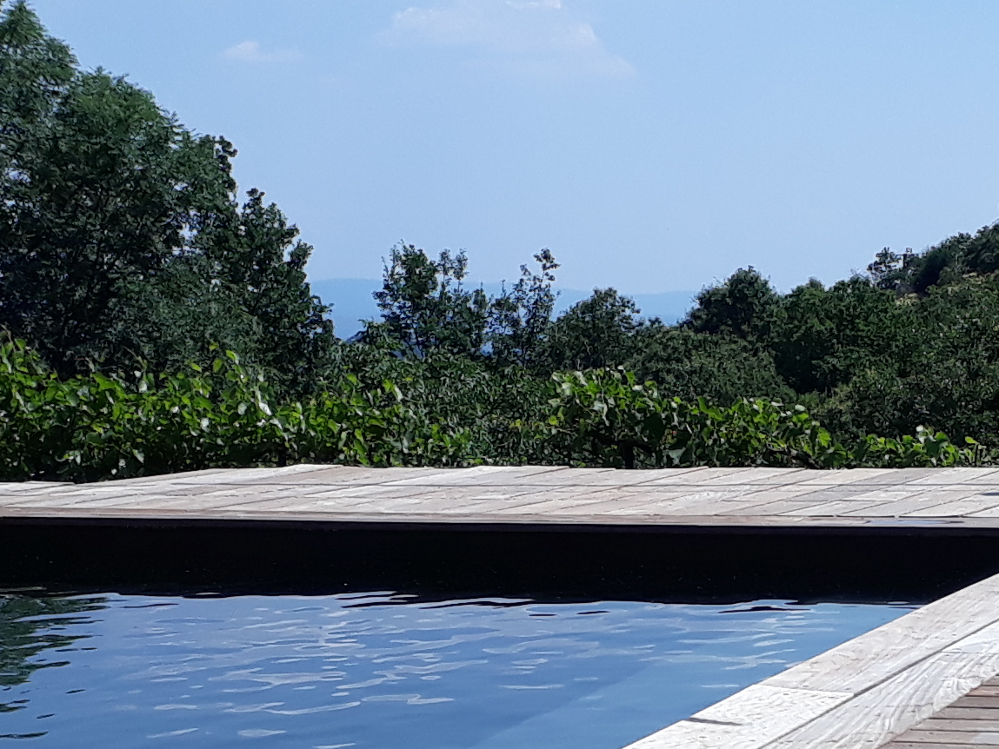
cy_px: 698
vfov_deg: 15.1
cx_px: 796
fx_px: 2800
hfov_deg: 20.0
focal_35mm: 97
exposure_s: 1/2053
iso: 40
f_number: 1.9
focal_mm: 3.6
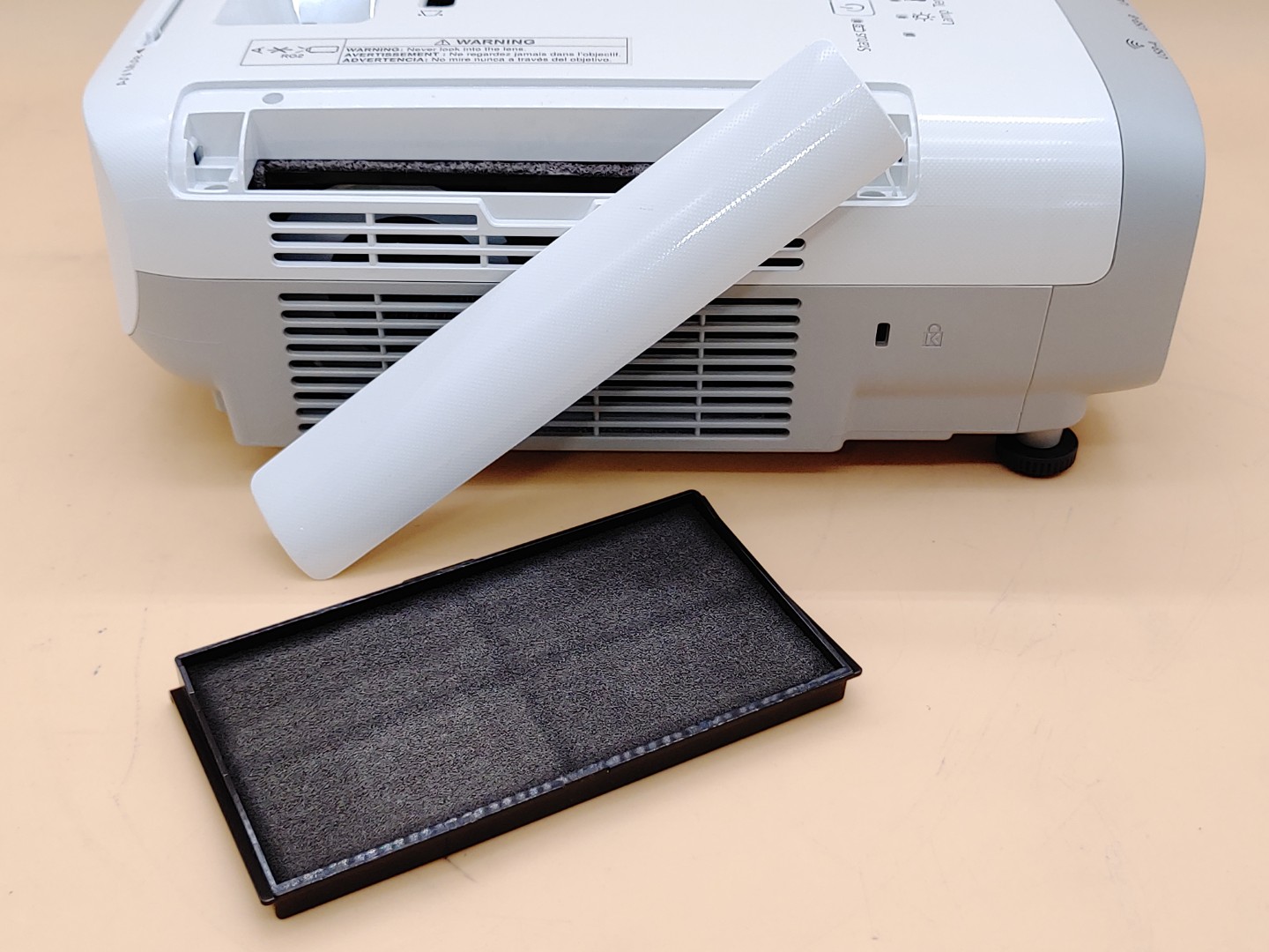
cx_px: 634
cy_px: 476
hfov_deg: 45.8
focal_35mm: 41
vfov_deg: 35.1
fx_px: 1503
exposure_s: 1/92
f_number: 1.8
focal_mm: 4.36
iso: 50
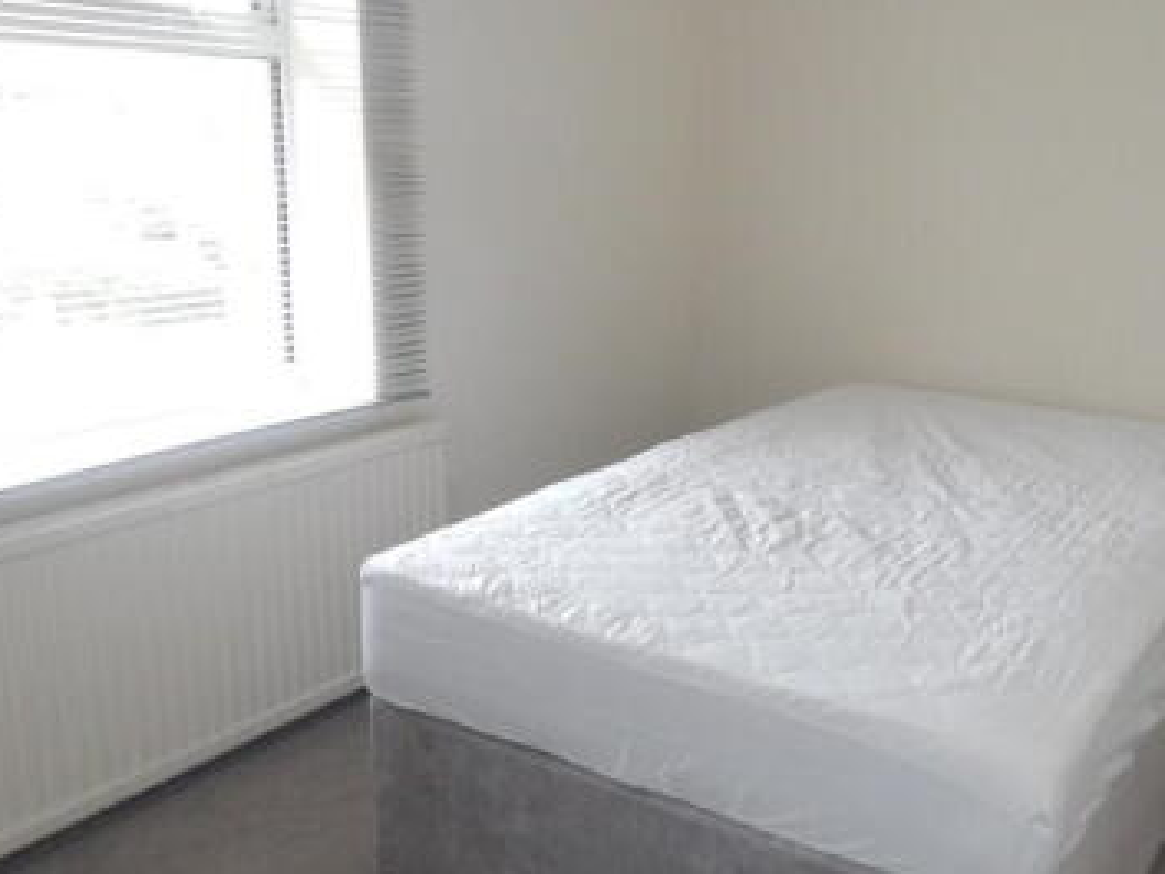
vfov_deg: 37.7
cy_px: 414
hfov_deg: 47.6
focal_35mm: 38
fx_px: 1279
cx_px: 833
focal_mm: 4
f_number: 3
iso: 400
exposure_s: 1/30
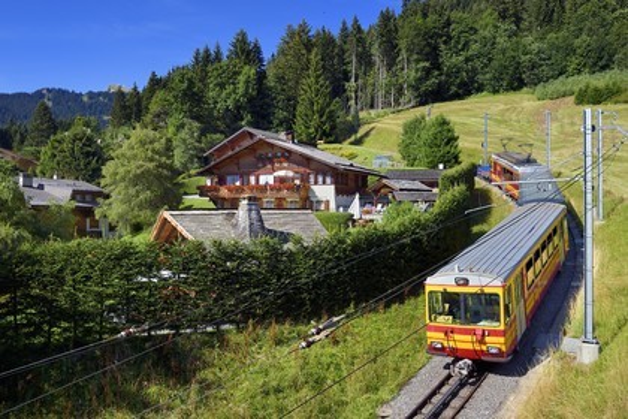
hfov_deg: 60.3
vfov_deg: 42.3
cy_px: 210
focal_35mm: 31
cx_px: 314
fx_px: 541
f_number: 10
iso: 200
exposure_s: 1/320
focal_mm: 31
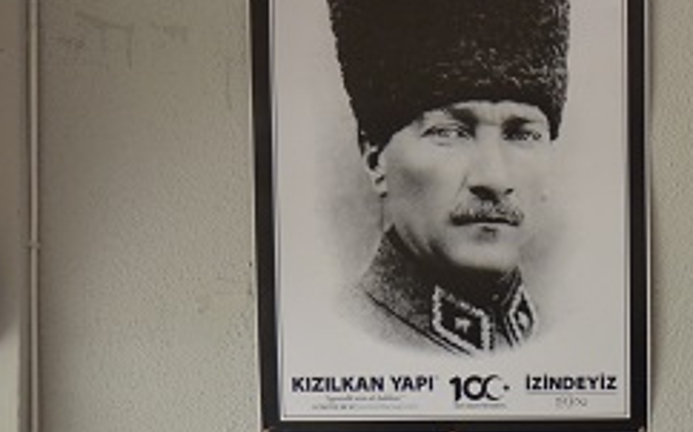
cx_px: 750
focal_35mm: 111
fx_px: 2095
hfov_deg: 18.1
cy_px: 599
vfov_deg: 11.4
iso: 640
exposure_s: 1/320
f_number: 3.2
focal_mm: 22
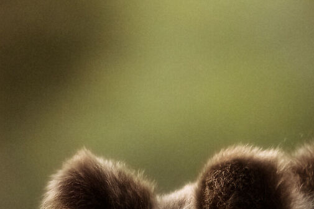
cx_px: 70
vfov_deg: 0.7
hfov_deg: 1.1
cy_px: 337
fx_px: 16576
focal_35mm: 1900
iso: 3200
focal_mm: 400
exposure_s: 1/640
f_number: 2.8
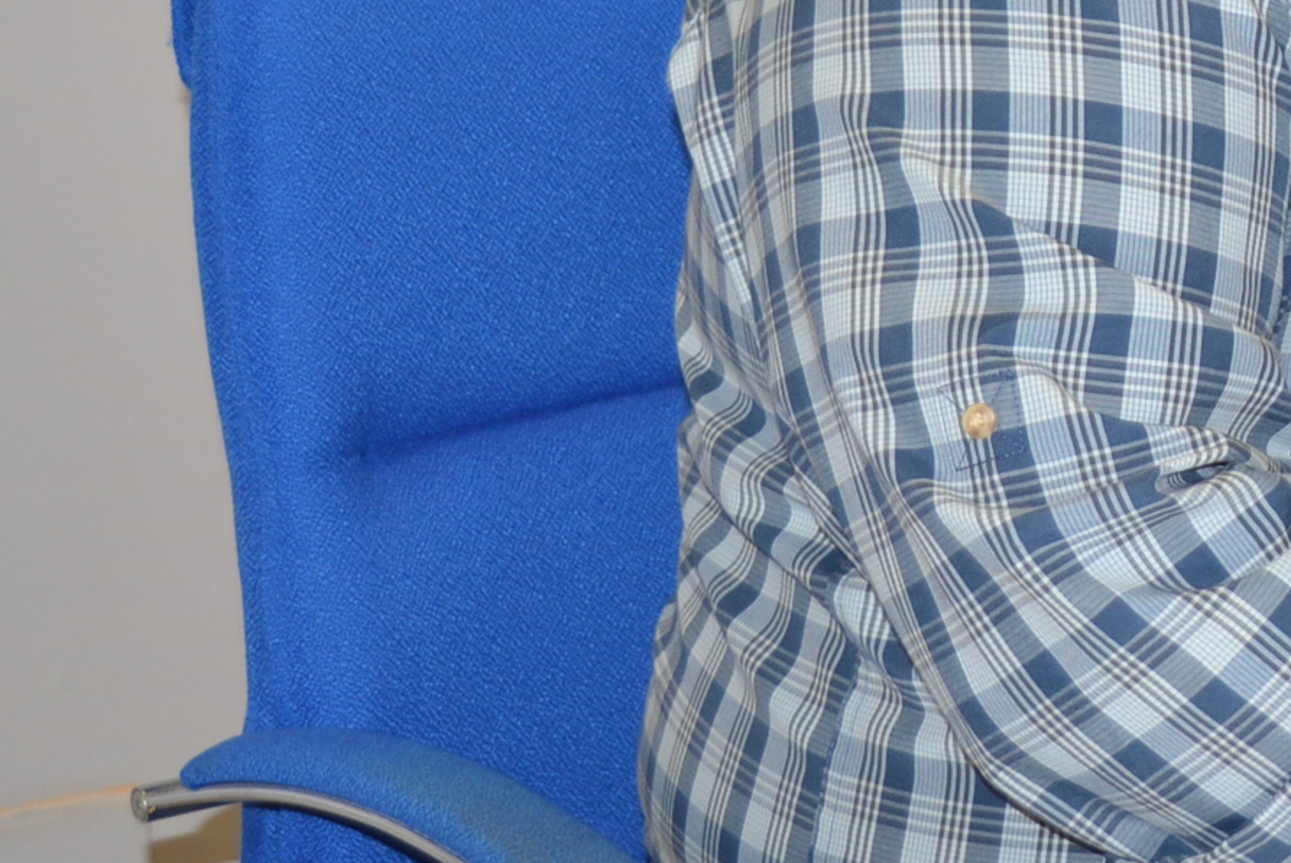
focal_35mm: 146
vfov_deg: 9.4
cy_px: 51
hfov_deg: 13.6
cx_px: 1683
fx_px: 5228
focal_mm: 29
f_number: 4.2
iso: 400
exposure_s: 1/60
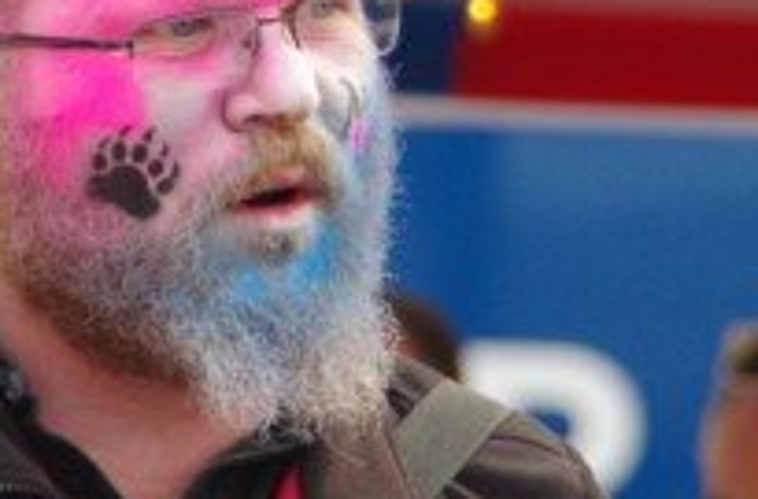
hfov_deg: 2.8
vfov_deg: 1.9
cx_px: 329
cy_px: 109
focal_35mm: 733
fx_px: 15375
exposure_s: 1/250
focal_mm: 200
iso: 3200
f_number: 6.3
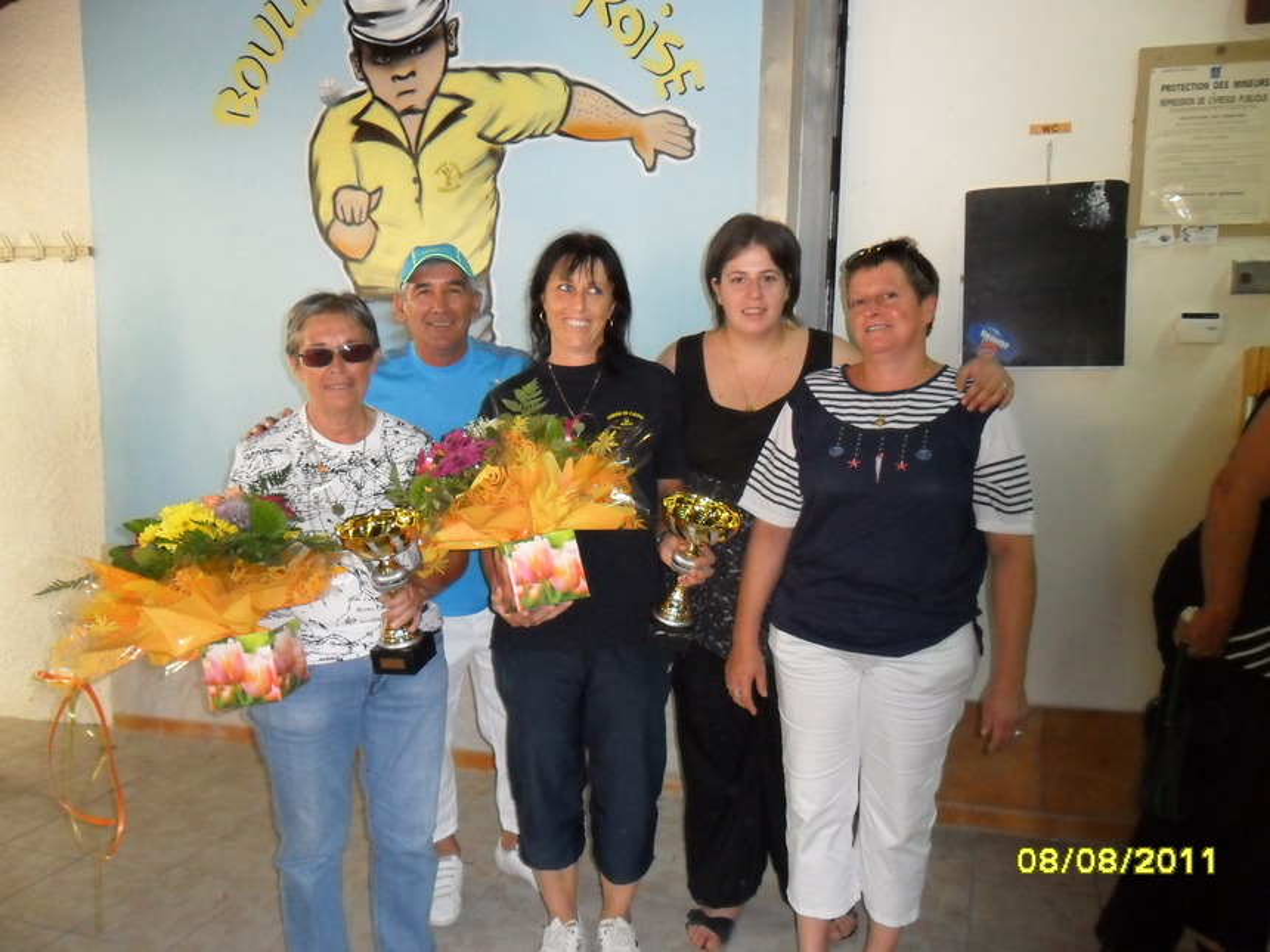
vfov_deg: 51.4
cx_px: 635
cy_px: 476
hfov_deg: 65.3
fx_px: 991
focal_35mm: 27
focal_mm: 4.9
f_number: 3.5
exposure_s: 1/45
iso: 400
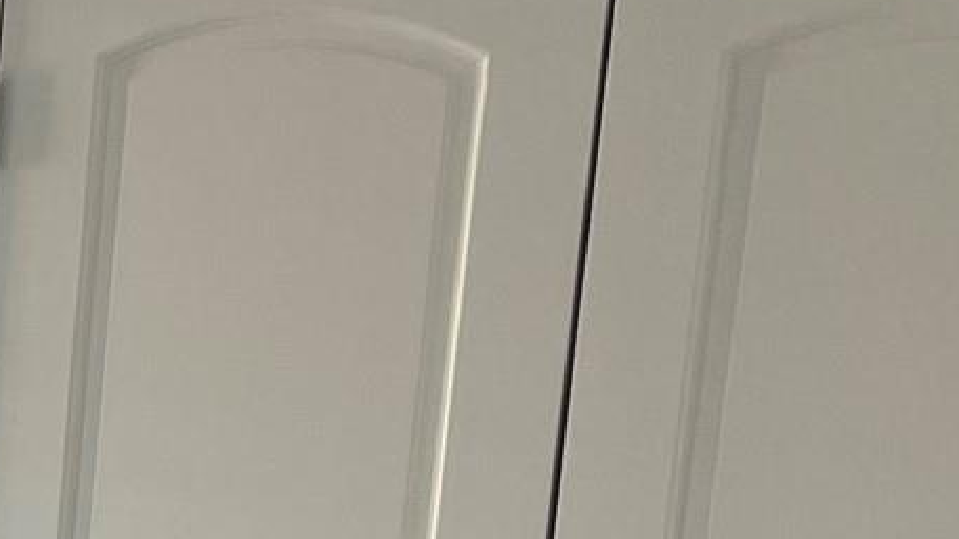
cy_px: 1076
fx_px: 3229
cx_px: -497
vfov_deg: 9.0
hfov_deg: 15.5
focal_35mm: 127
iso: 64
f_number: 1.6
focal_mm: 4.2
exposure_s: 1/121
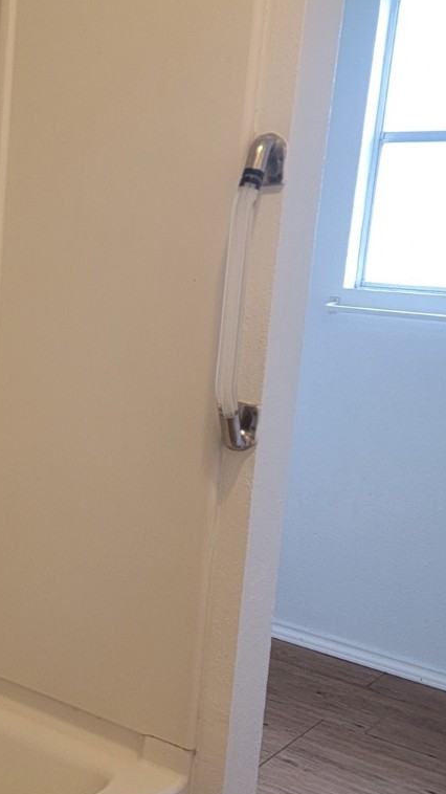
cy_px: 416
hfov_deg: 20.7
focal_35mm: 53
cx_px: -131
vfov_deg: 39.2
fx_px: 1115
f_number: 1.8
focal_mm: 6.7
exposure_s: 1/40
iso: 160
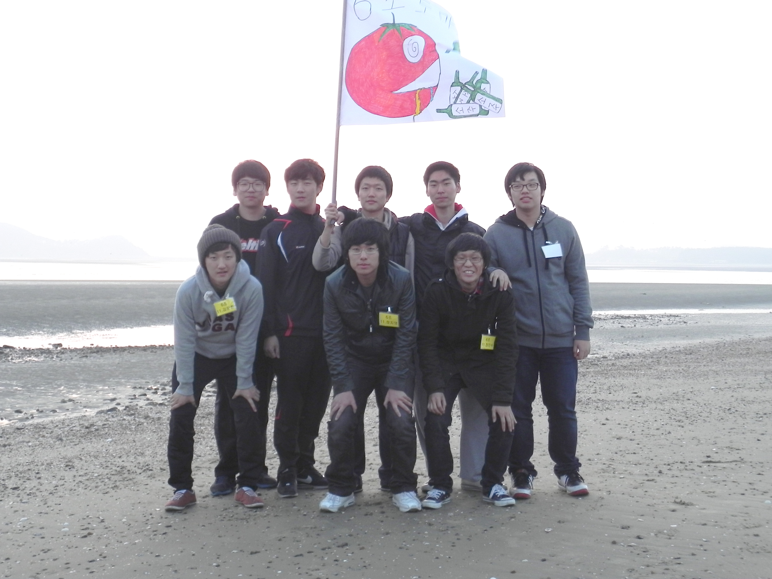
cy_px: 290
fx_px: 1026
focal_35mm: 46
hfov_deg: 41.2
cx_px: 386
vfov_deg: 31.5
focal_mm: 8.2
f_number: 3.2
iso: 160
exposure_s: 1/88.6
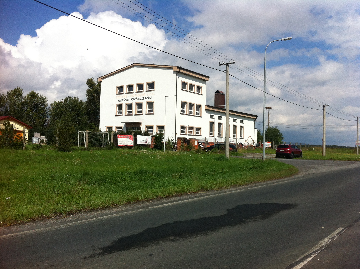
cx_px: 180
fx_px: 363
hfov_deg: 52.7
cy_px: 134
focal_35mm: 35
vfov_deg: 40.6
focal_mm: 3.85
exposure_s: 1/2623
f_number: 2.8
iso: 100
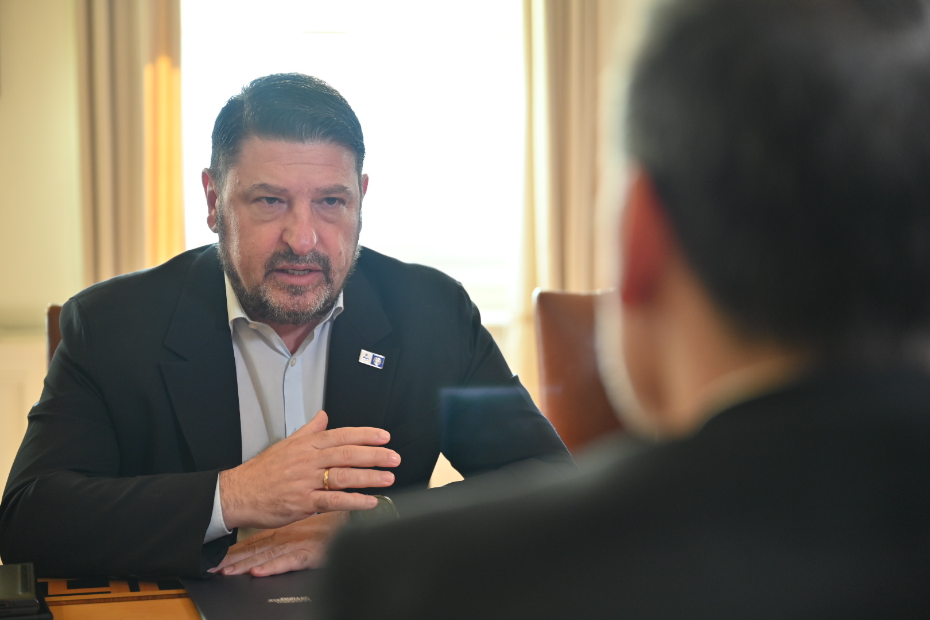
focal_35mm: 67
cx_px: 465
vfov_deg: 20.3
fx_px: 1731
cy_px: 310
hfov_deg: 30.1
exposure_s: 1/125
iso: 800
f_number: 2.8
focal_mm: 67
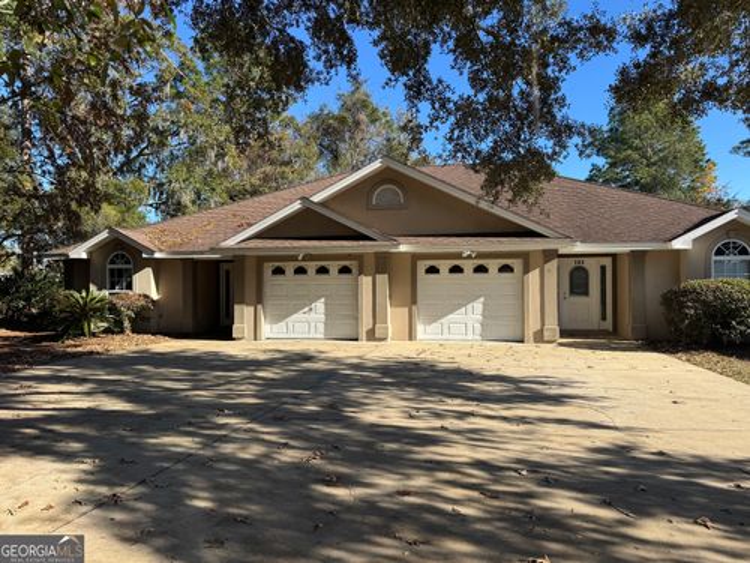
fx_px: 520
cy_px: 282
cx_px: 375
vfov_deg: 56.8
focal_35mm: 24
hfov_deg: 71.6
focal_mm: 6.76
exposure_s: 1/1980
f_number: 1.78
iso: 80
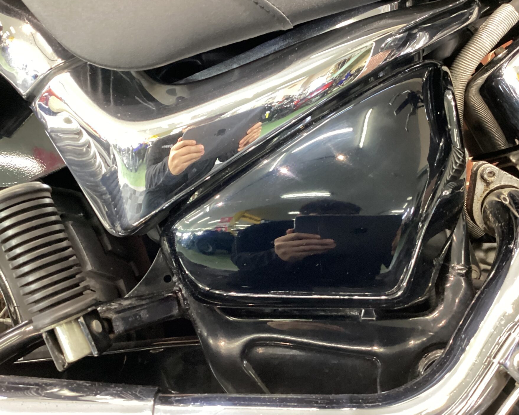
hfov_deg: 54.2
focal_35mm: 33
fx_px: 507
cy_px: 209
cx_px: 279
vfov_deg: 44.5
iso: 400
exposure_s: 1/25
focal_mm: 3.3
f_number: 2.4
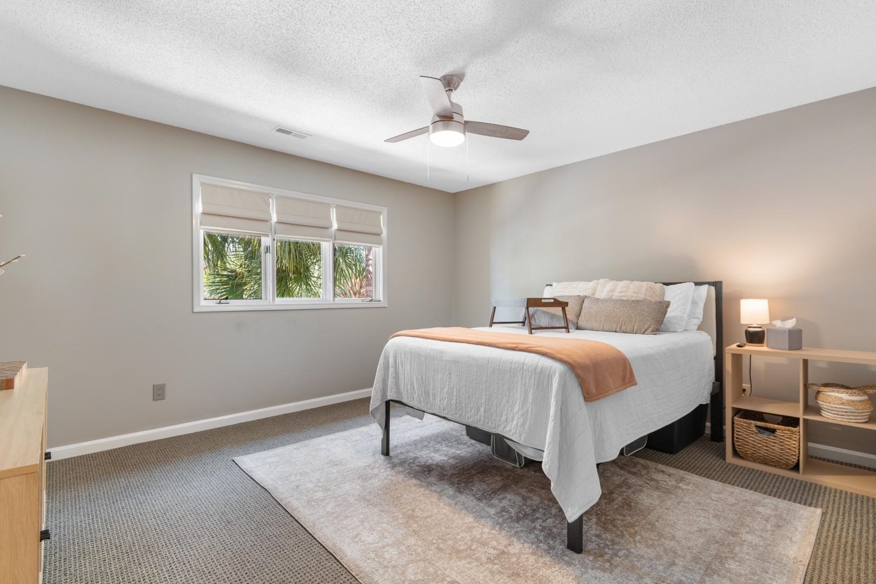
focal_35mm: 16
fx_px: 389
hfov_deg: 96.7
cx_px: 438
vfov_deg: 73.7
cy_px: 292
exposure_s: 1/6
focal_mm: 11
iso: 100
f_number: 4.8
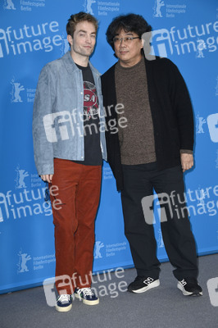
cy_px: 164
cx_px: 109
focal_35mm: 72
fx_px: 655
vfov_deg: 28.1
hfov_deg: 18.9
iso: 1000
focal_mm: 72
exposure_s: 1/250
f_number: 5.6
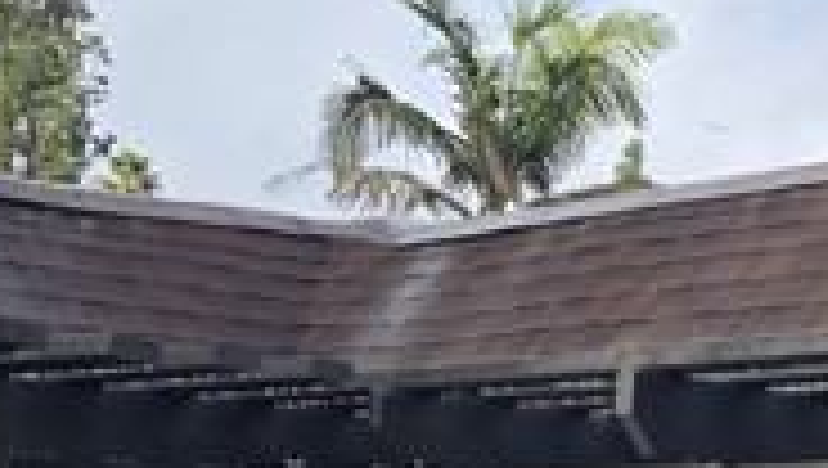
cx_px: 945
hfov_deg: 22.8
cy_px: 626
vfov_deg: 13.4
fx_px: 1912
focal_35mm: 87
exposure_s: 1/902
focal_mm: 5.4
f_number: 1.8
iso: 25
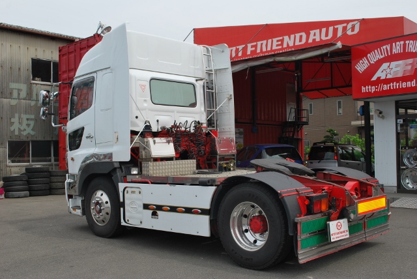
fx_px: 452
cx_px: 208
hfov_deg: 49.5
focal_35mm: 39
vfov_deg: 34.3
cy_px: 140
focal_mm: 26
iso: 100
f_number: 8
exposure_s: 1/200
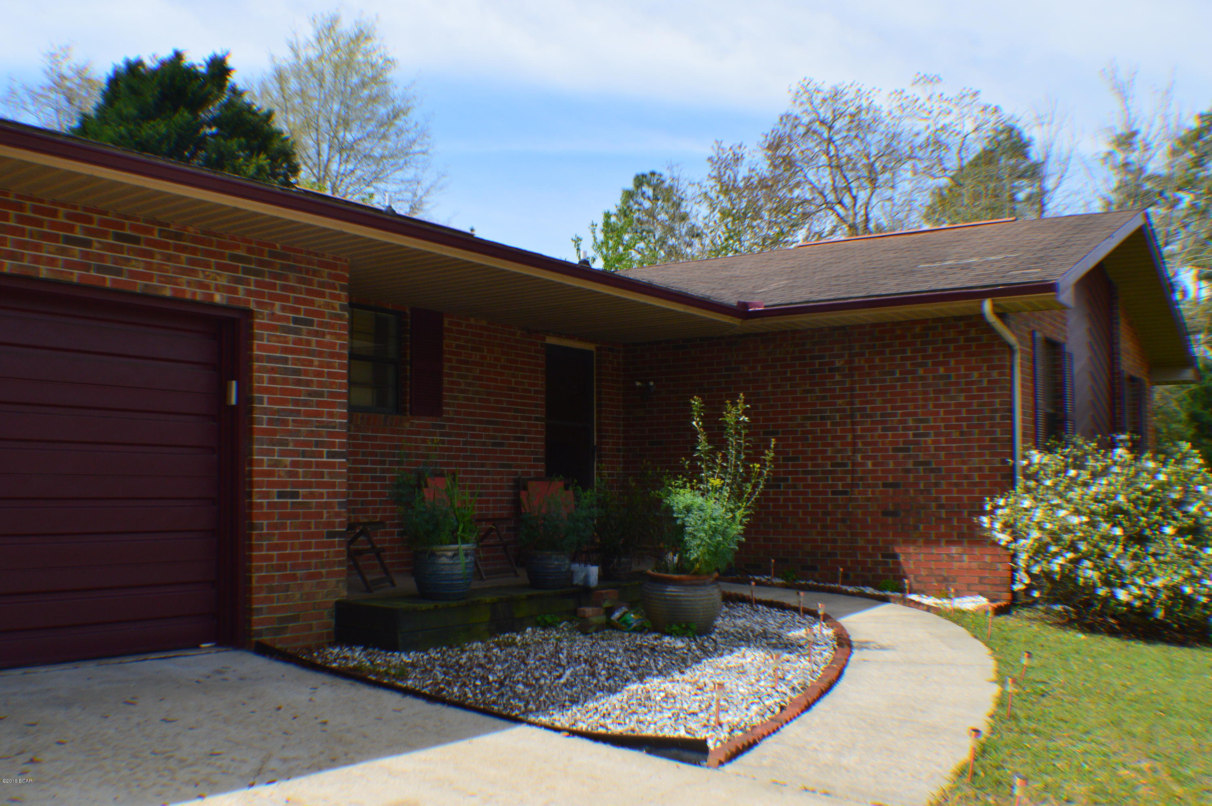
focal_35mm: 42
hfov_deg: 46.4
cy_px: 403
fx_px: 1413
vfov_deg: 31.8
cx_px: 606
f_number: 10
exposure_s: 1/320
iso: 400
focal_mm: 28
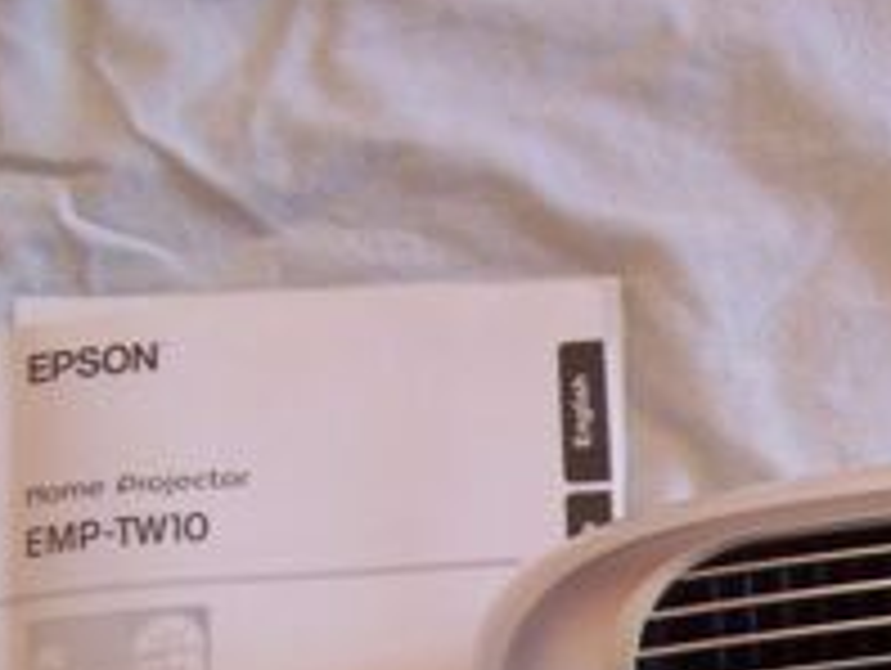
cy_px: 715
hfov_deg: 20.3
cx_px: 976
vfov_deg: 15.7
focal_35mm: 92
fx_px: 2371
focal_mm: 6.3
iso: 140
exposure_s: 1/30
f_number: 2.8
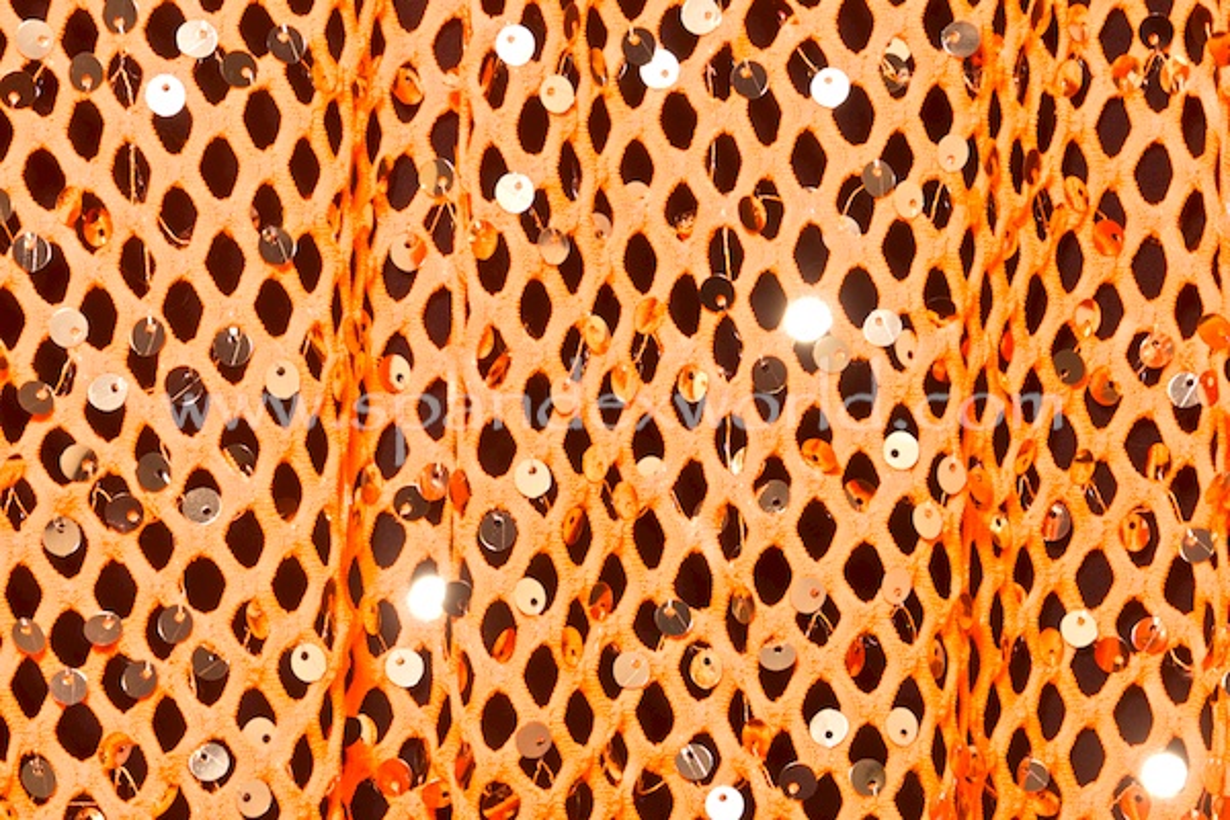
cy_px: 410
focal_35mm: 120
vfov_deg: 11.4
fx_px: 4100
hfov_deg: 17.1
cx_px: 615
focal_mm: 80
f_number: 11
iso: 400
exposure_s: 1/800
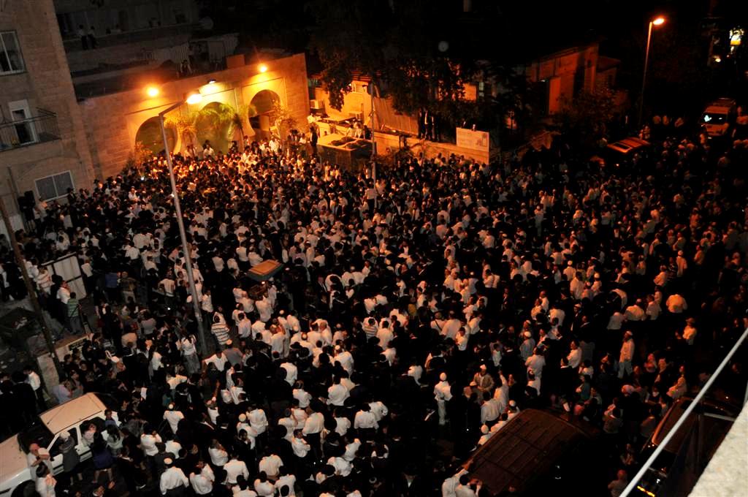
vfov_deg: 39.9
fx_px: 685
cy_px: 248
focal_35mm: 33
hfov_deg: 57.3
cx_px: 374
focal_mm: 22
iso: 800
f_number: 4
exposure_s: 1/60
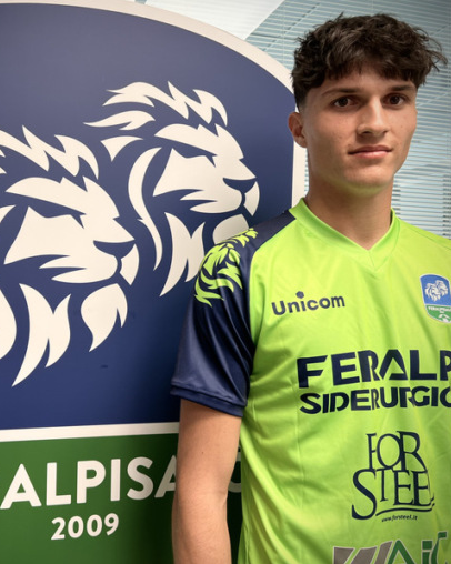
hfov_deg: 42.2
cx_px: 121
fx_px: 568
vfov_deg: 52.9
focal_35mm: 34
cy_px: 282
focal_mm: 5.7
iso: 100
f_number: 1.5
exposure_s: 1/100
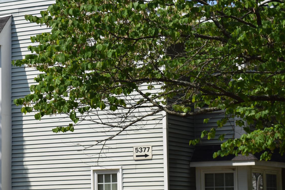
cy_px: 88
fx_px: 1116
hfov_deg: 14.5
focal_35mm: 141
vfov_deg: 9.7
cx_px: 82
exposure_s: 1/200
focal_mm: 52
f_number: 10
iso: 100
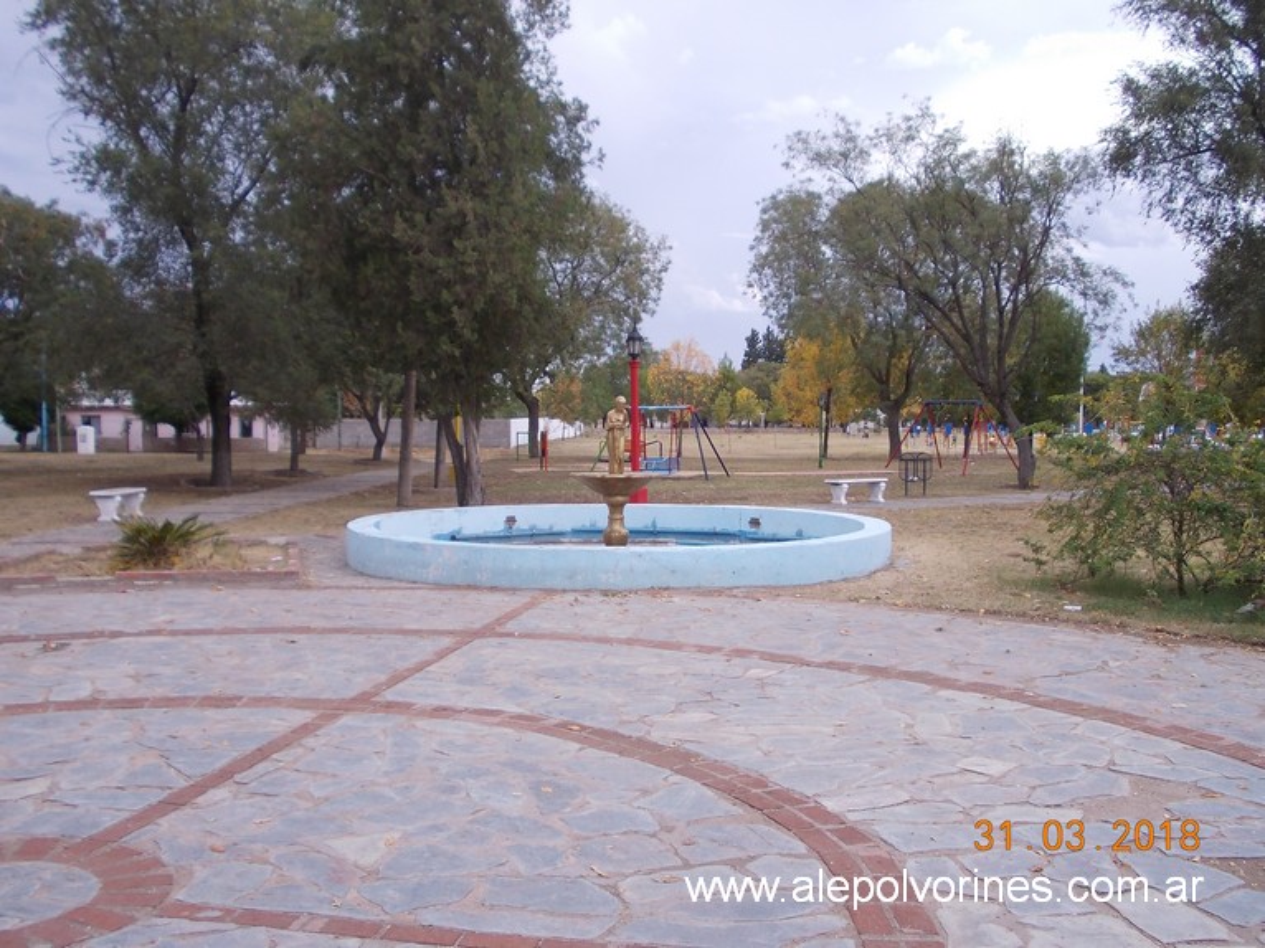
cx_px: 632
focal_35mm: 38
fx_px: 1388
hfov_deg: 49.0
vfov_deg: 37.7
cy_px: 474
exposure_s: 1/320
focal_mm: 5.3
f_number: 3.1
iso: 80
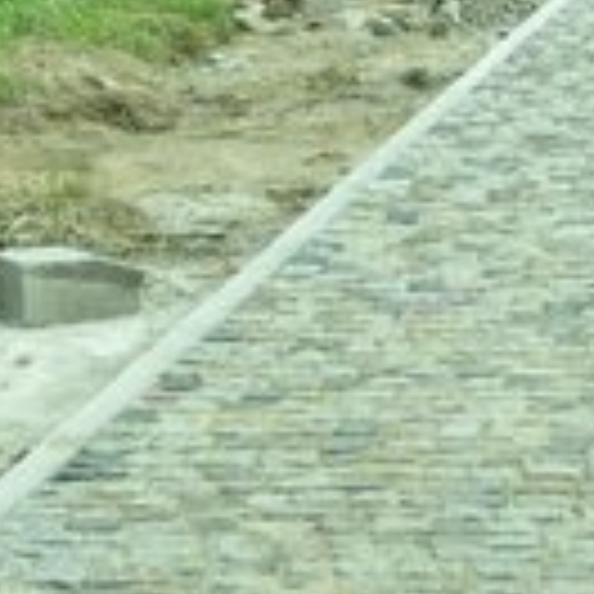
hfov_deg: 9.9
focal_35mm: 174
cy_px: -171
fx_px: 3378
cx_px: 711
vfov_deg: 9.9
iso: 200
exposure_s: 1/1600
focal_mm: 18
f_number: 3.5
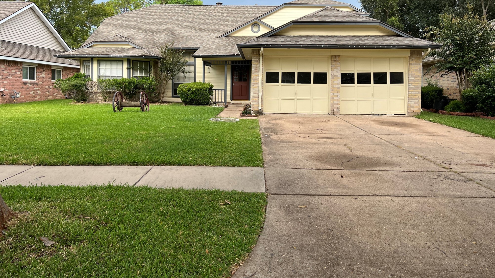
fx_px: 381
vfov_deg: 39.8
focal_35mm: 29
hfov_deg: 66.1
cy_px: 96
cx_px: 249
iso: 50
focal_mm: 5.7
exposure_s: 1/1009
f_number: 1.5
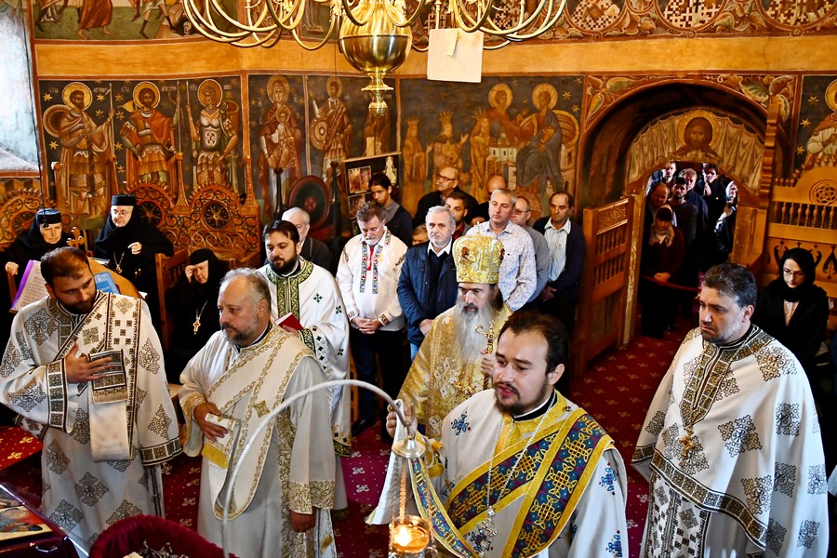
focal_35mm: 24
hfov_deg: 73.7
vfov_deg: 53.1
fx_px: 558
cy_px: 279
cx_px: 418
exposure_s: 1/80
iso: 3200
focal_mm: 16
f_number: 2.8
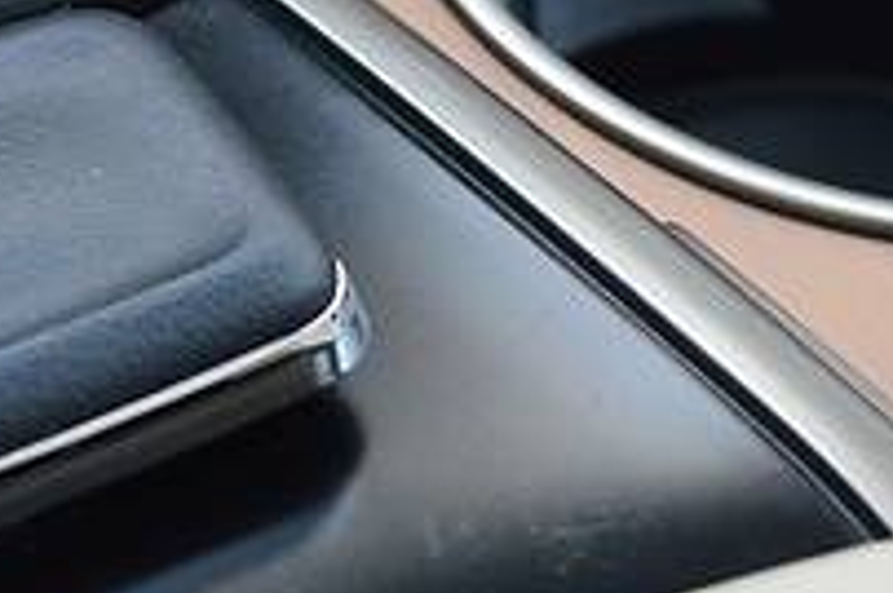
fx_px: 4706
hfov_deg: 10.6
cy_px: 177
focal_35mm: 190
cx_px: -212
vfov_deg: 7.2
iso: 400
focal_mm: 32
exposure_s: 1/125
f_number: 5.6
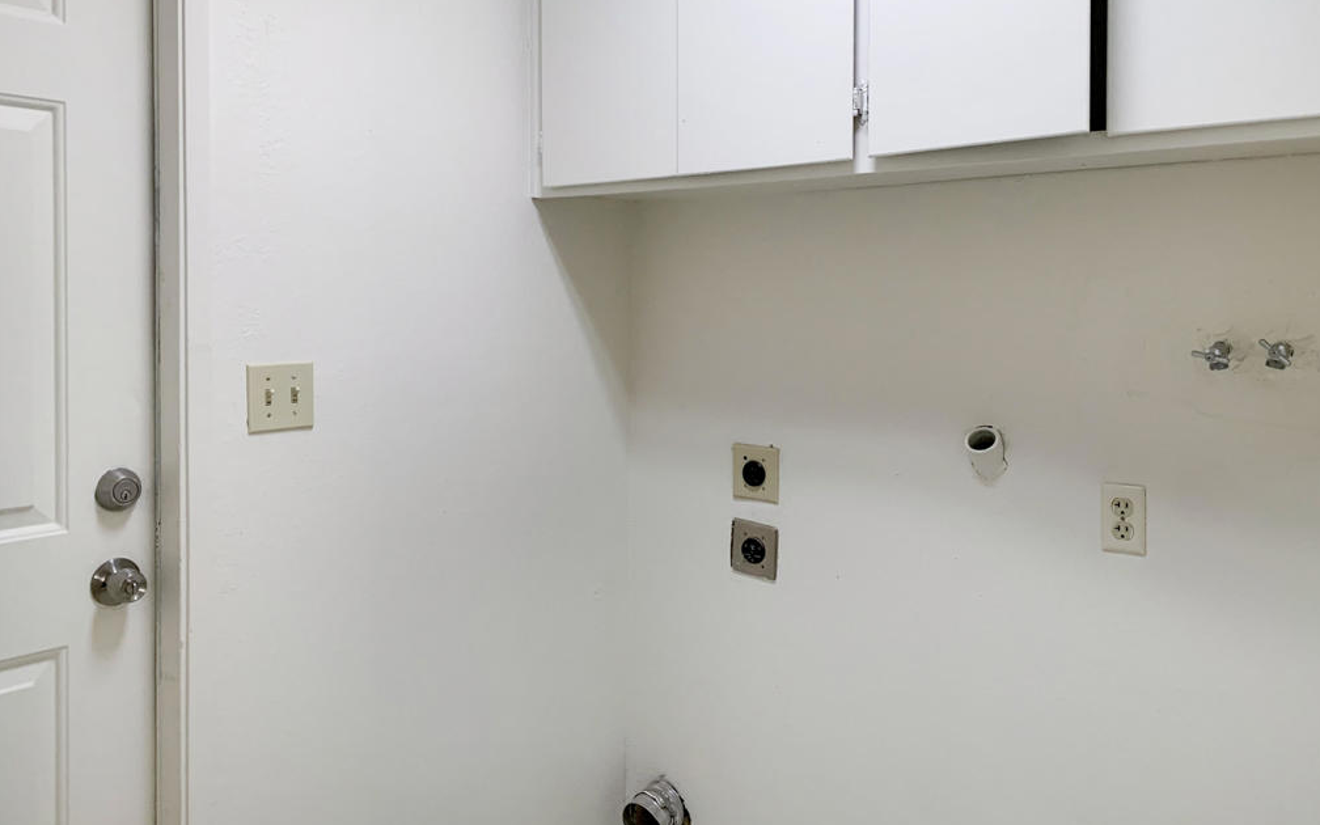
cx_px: 668
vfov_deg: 44.5
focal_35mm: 28
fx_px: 1007
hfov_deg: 66.5
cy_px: 381
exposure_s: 1/60
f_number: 1.8
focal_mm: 4.25
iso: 125
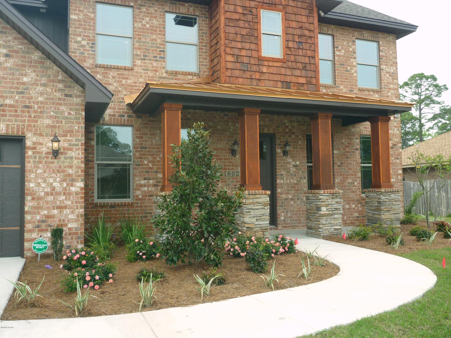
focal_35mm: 32
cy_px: 169
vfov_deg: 44.2
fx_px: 417
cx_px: 226
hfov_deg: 56.8
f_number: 3.3
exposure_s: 1/250
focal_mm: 4.9
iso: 100
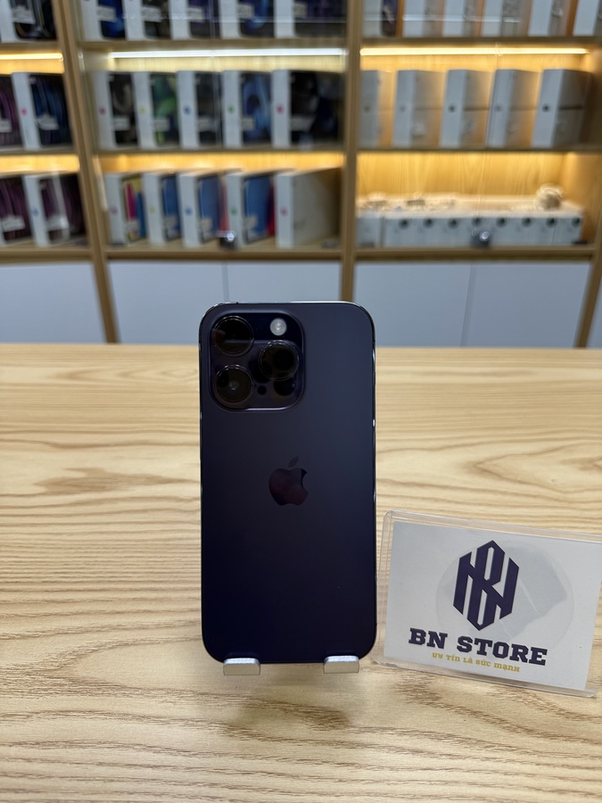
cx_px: 301
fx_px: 557
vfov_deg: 71.6
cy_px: 402
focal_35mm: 24
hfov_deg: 56.8
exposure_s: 1/120
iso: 64
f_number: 1.78
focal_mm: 6.76
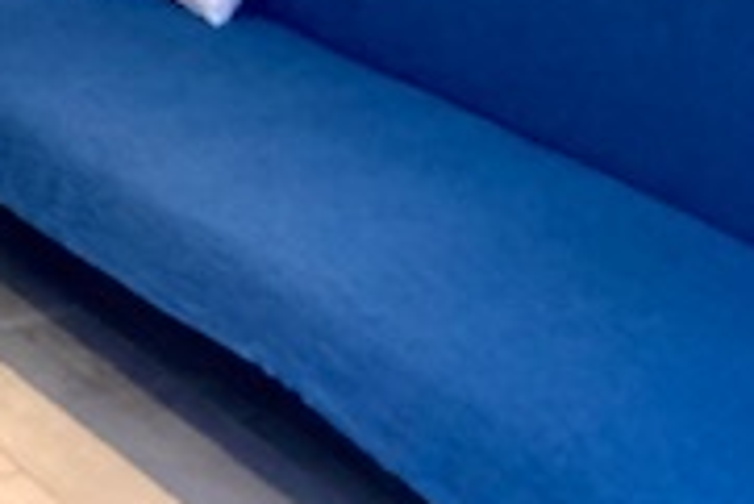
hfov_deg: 16.9
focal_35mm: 103
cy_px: -196
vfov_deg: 12.8
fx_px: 2159
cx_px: -533
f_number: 1.8
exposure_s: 1/50
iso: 250
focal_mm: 3.99
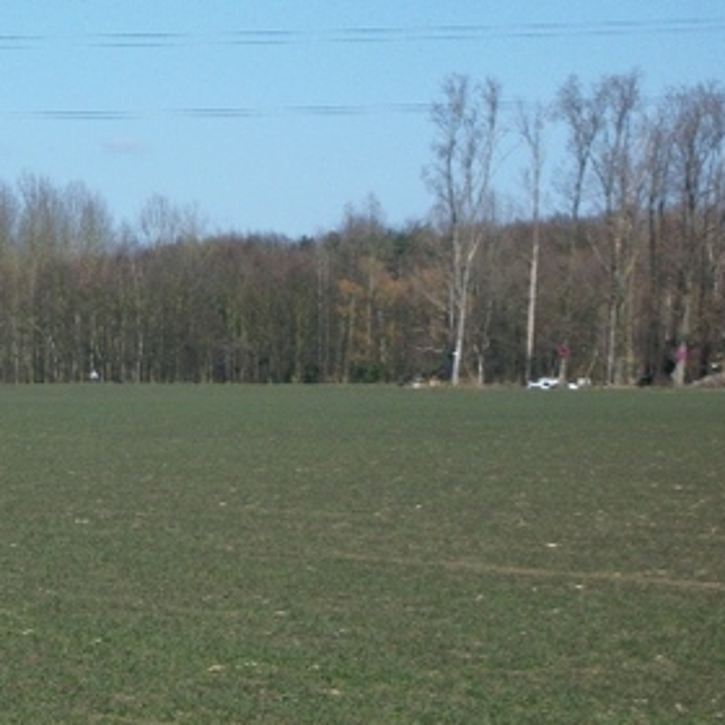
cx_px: -28
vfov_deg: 9.6
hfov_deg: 9.5
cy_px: 316
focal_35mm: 182
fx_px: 4313
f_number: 5.2
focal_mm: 17.1
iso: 80
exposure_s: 1/640
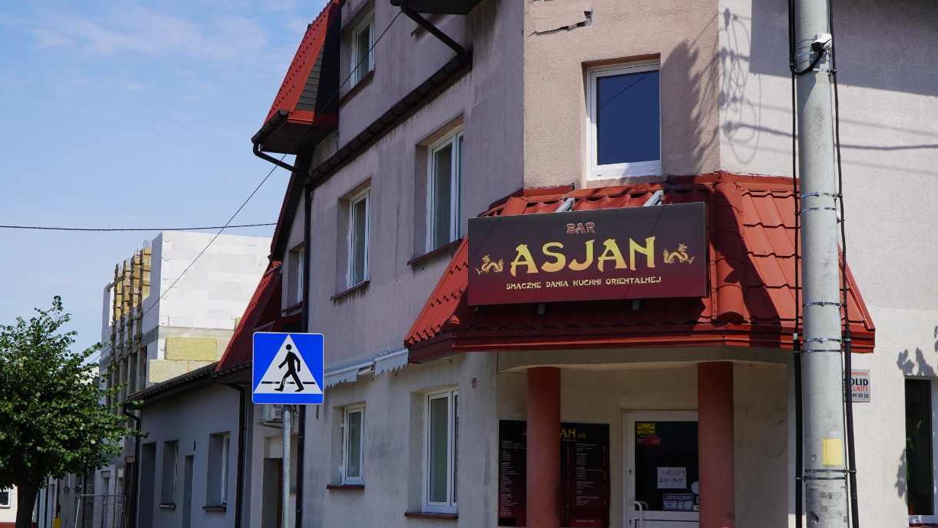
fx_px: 1286
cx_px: 401
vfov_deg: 23.2
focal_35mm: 52
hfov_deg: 40.0
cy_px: 280
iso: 100
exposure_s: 1/200
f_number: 10
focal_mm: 25
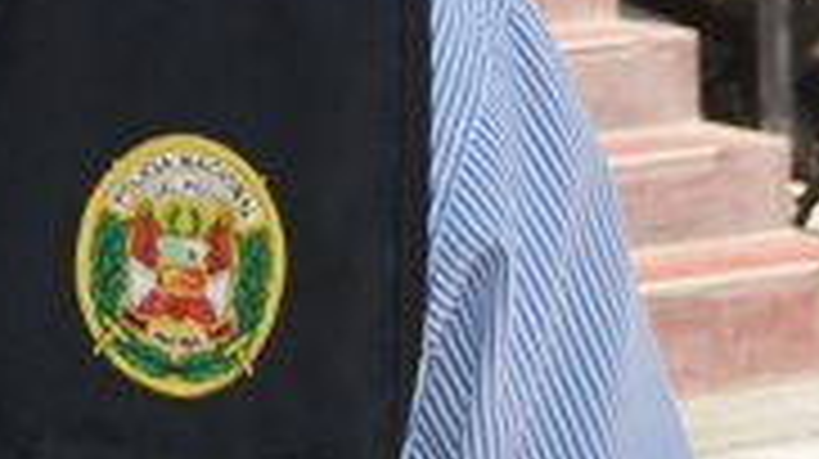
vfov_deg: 7.5
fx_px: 3363
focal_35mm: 155
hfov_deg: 13.6
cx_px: -63
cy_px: -441
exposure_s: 1/200
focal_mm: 28
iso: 100
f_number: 6.3
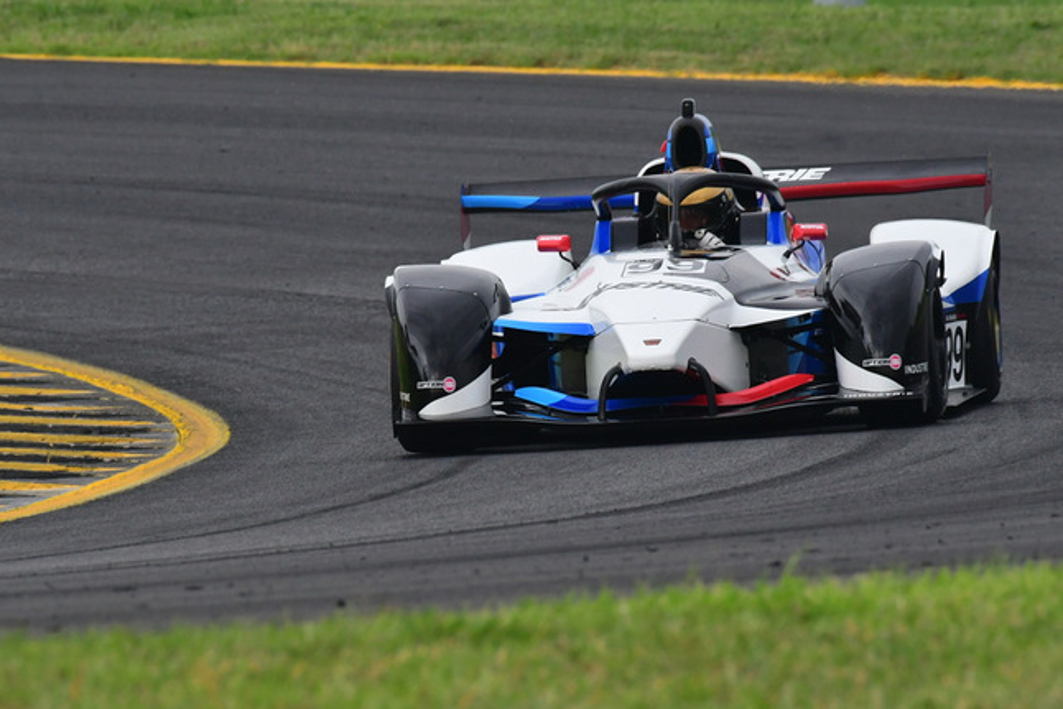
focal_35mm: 929
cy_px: 324
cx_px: 476
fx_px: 27436
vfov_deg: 1.5
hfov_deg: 2.2
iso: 1250
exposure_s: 1/640
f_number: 11
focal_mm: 500
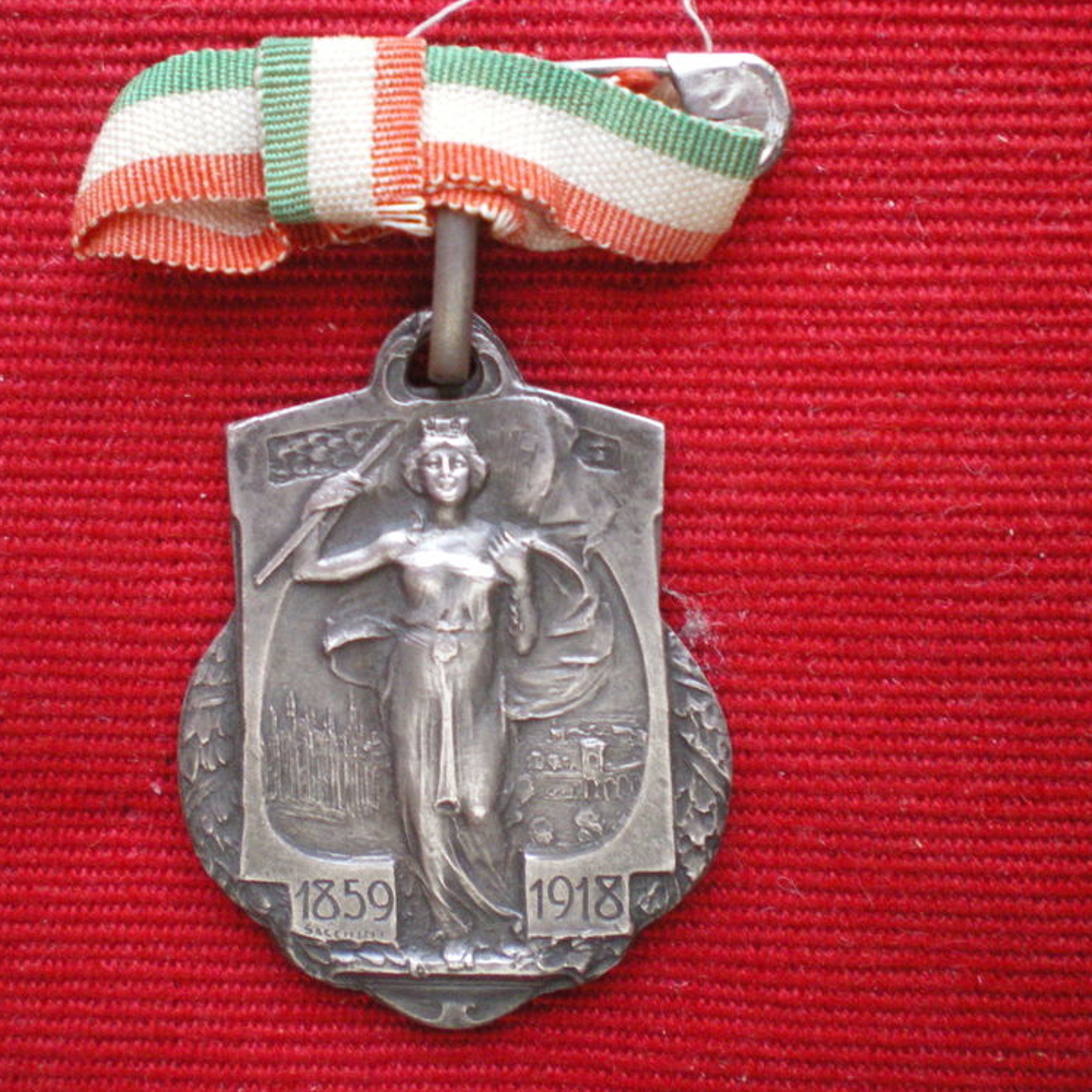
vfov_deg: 37.6
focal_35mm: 45
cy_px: 547
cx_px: 432
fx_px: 1606
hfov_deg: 37.4
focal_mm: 6.3
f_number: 3.1
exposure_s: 1/40
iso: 400
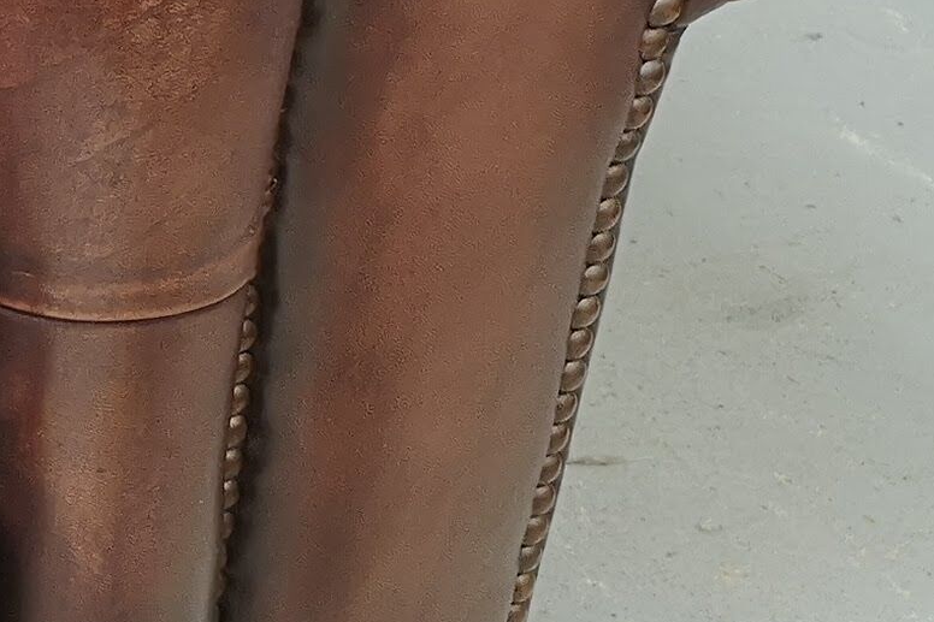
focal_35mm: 132
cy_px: 255
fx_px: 3424
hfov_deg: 12.5
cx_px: -1253
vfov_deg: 10.4
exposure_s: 1/50
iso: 80
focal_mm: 5.58
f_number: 1.8
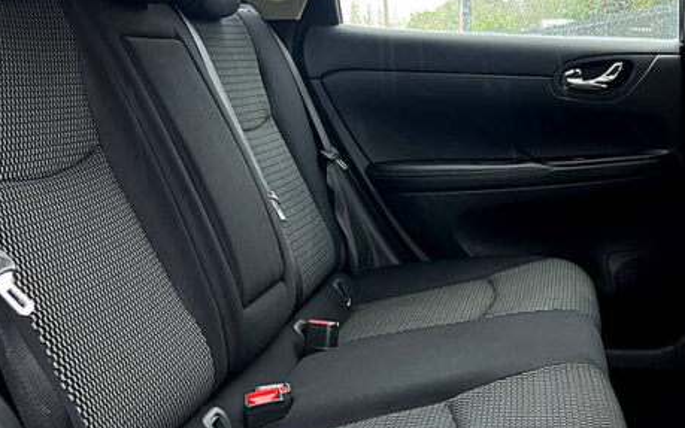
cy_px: 197
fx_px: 896
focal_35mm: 48
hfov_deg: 41.6
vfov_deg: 26.9
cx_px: 422
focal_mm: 5.7
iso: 320
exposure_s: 1/60
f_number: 1.5
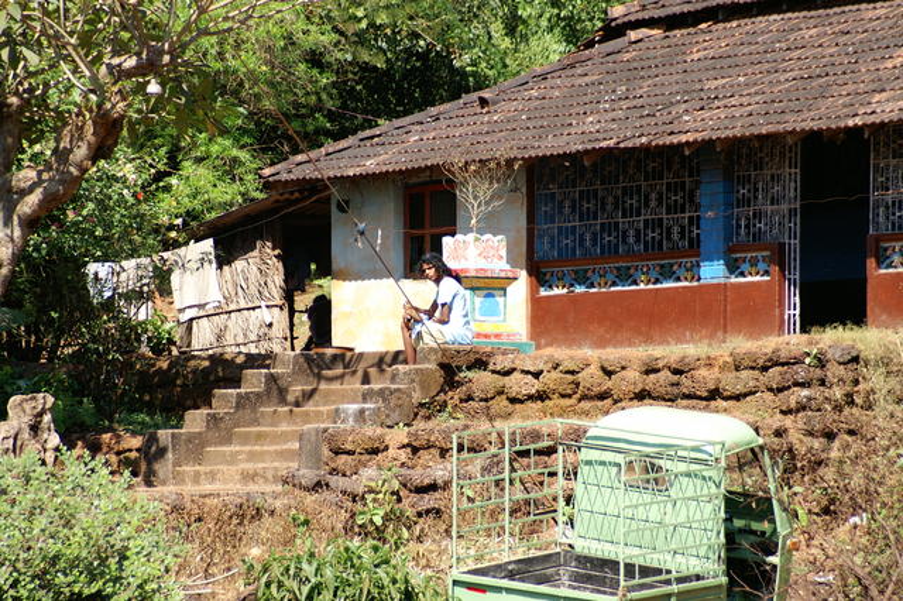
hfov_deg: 13.0
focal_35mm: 158
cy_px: 300
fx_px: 3948
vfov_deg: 8.7
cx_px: 452
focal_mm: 105
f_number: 5
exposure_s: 1/500
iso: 100
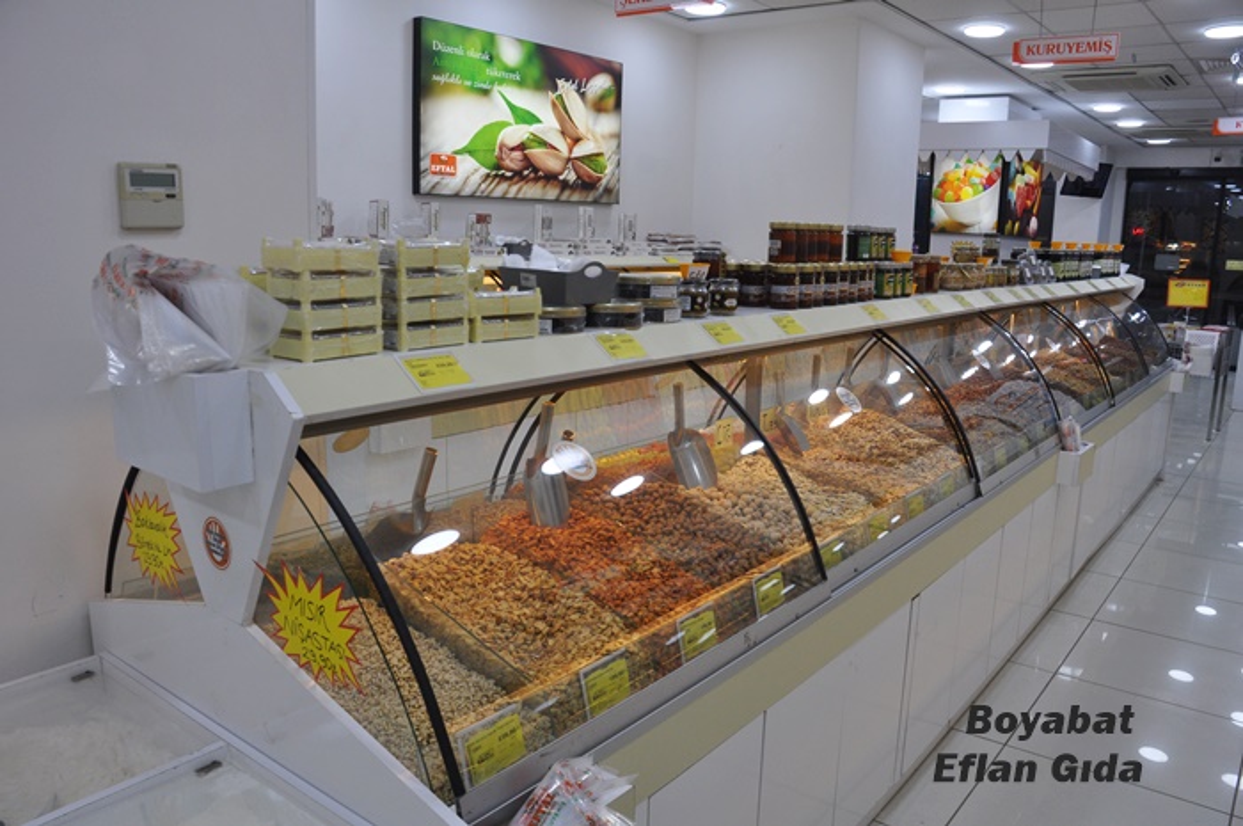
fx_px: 931
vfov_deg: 47.8
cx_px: 622
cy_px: 413
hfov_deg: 67.4
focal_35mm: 27
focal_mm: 18
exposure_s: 1/200
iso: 640
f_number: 7.1
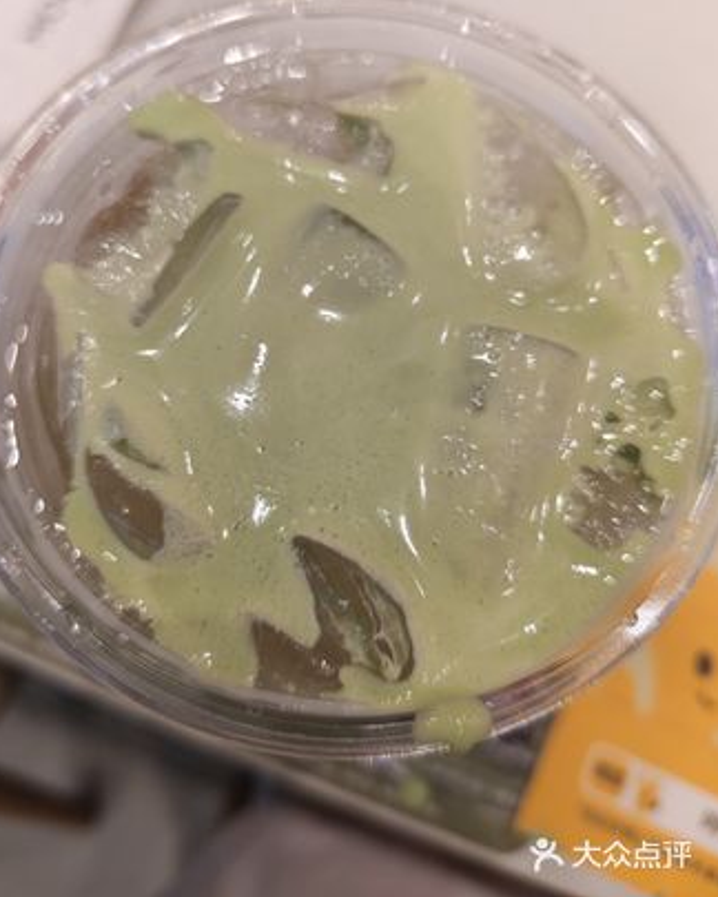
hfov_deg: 53.2
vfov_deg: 63.8
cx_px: 339
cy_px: 388
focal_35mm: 27
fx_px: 717
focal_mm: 5.56
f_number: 1.88
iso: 122
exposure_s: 1/101
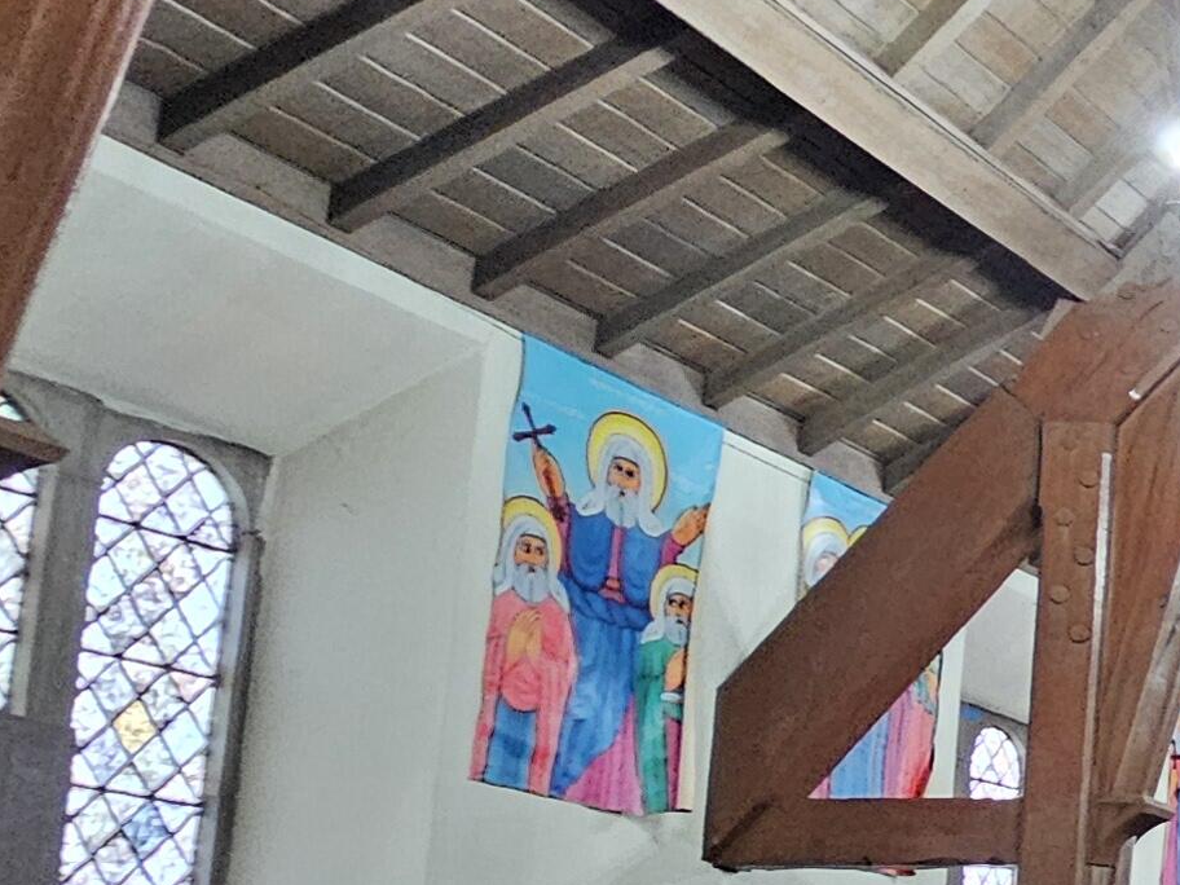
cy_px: 885
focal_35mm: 57
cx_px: 2295
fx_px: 1943
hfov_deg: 19.9
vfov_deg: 24.5
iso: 640
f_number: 2.2
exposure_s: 1/30
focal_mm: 2.2
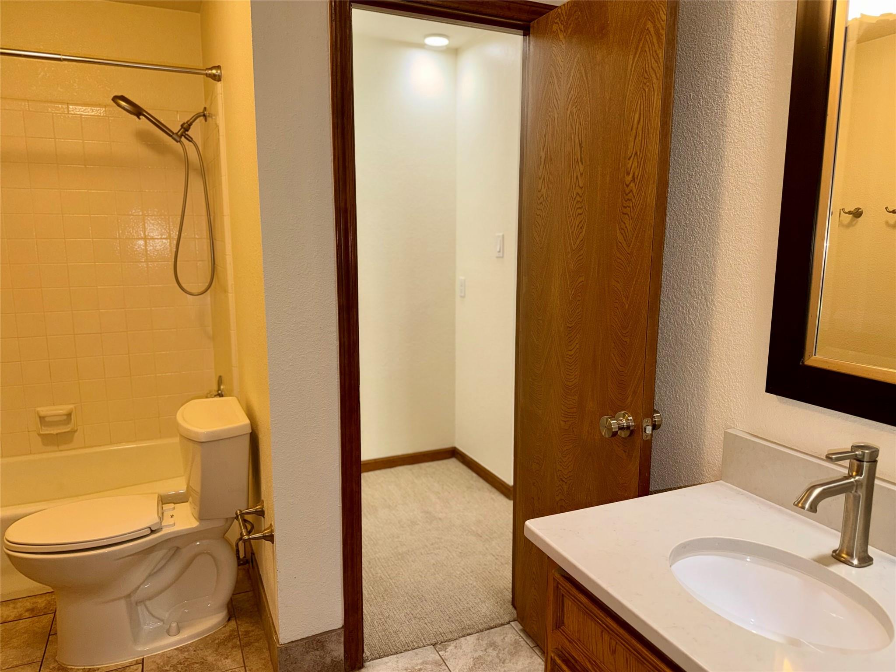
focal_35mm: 24
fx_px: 621
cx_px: 448
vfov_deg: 56.8
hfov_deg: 71.6
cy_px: 336
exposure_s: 1/34
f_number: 1.78
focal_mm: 6.76
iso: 64
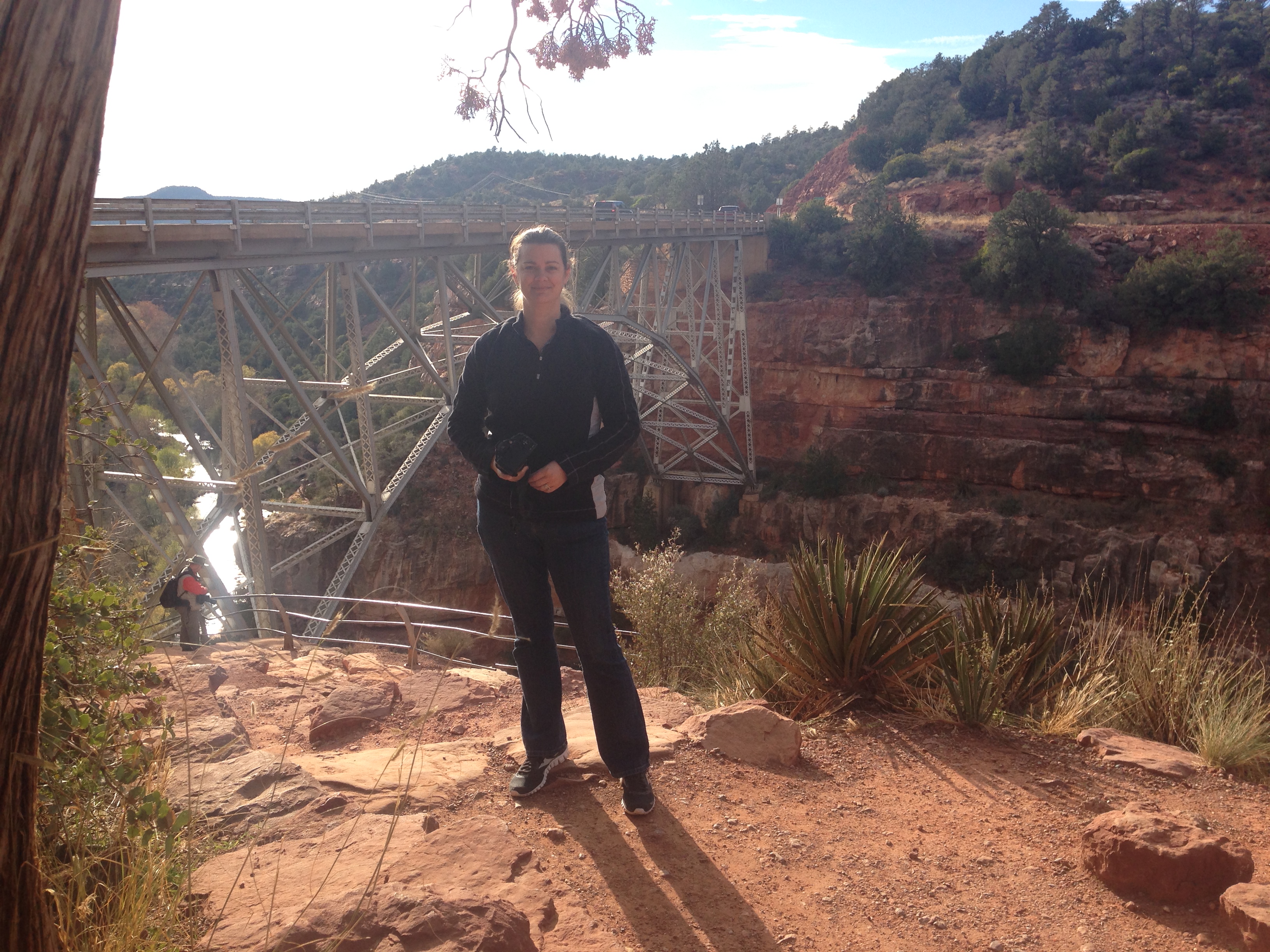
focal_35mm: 33
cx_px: 635
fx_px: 1211
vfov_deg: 42.9
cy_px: 476
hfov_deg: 55.4
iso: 50
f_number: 2.4
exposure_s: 1/874
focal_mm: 4.12
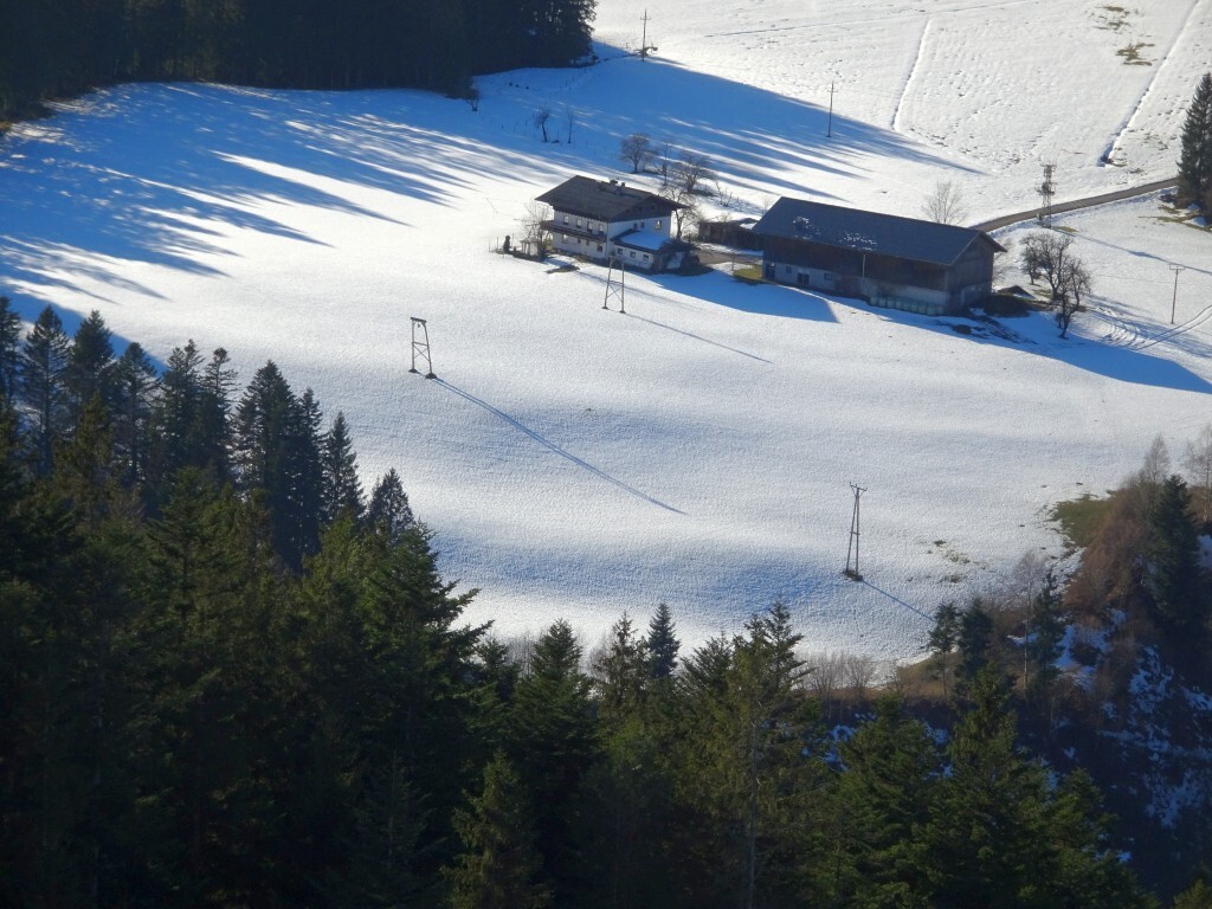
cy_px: 454
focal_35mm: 154
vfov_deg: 9.6
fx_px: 5392
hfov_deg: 12.8
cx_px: 606
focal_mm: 26.39
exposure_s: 1/400
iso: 80
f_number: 5.6
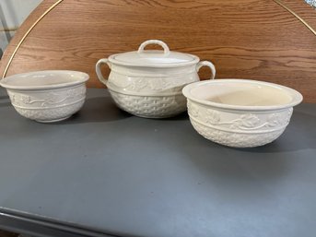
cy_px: 118
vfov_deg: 56.8
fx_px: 219
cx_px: 158
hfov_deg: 71.6
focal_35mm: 24
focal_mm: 6.86
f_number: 1.78
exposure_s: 1/60
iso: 500
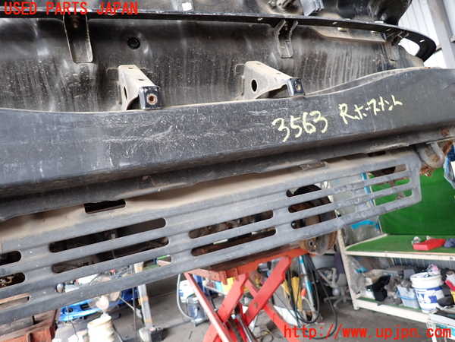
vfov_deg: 54.9
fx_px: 329
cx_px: 228
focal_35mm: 25
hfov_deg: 69.4
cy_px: 171
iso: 200
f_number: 2
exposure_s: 1/125
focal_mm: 4.5
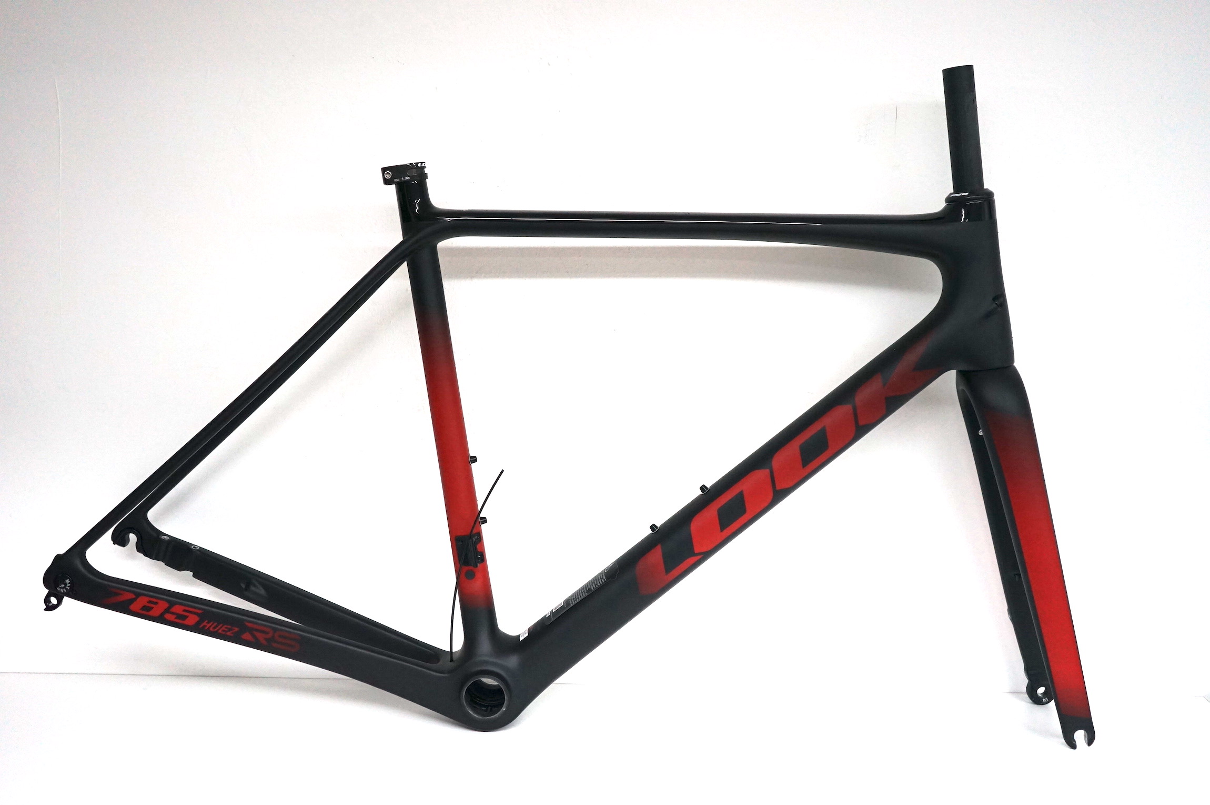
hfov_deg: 55.8
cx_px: 605
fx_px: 1142
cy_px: 402
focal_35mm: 34
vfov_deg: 38.8
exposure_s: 1/160
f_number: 4
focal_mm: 34
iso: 1600
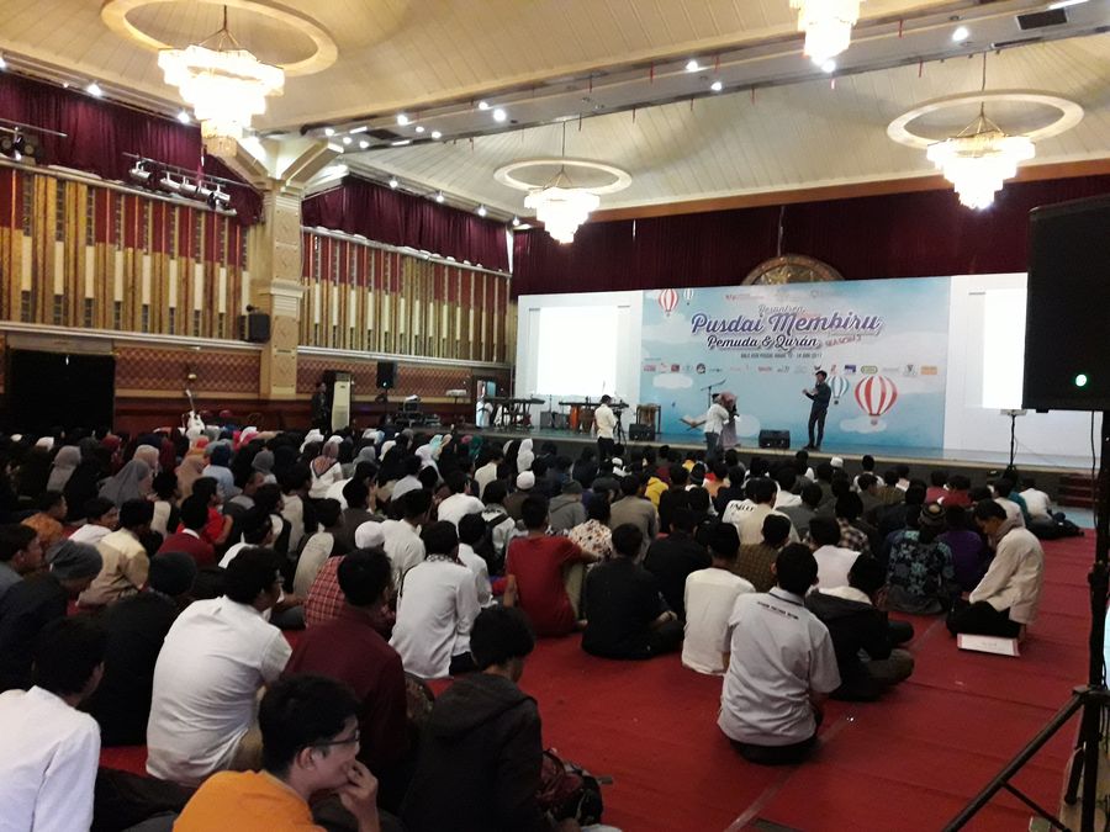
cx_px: 555
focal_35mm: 28
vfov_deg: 49.7
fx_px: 898
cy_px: 416
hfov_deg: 63.4
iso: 500
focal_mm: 3.7
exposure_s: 1/17
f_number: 1.9
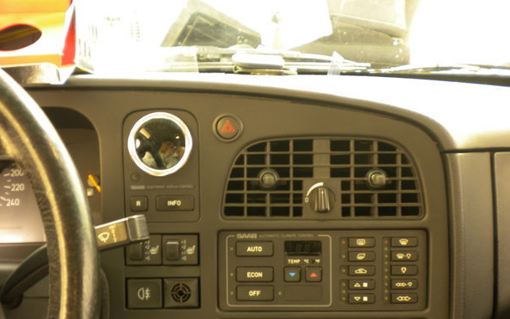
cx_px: 257
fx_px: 542
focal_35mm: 39
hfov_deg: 50.4
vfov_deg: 32.7
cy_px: 186
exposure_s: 1/1.5
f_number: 3.1
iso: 80
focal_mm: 6.3
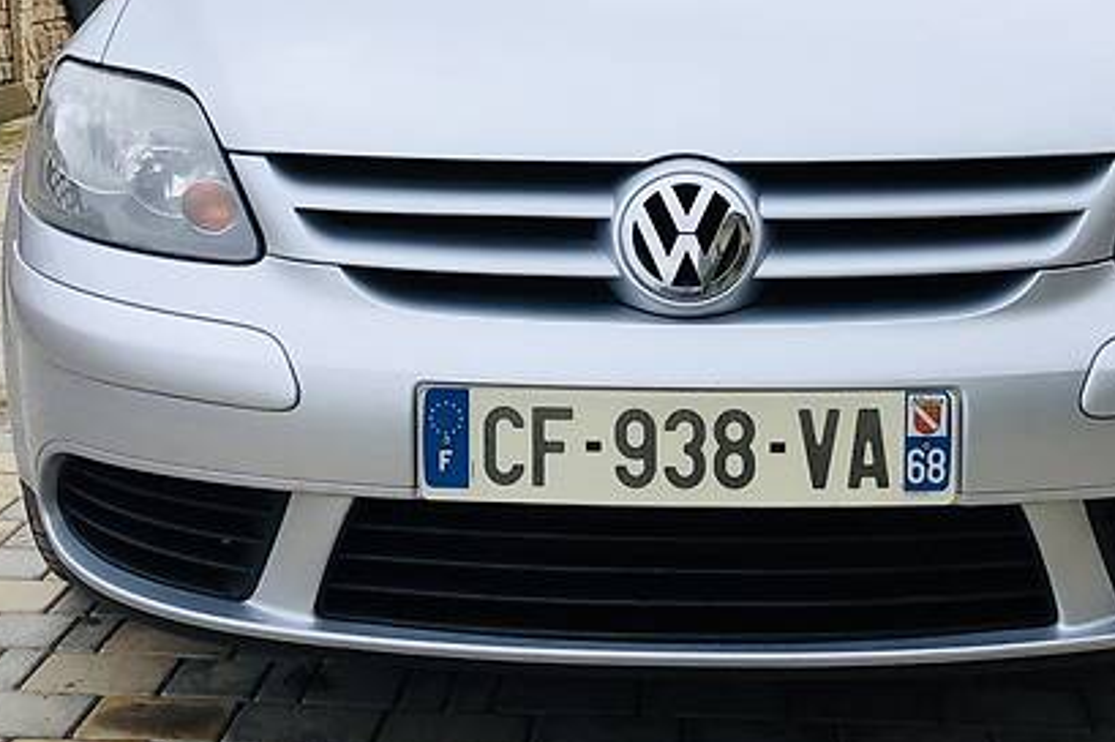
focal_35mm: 57
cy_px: 205
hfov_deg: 35.1
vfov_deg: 23.5
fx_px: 1764
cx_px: 611
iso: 20
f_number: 1.8
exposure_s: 1/873
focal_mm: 4
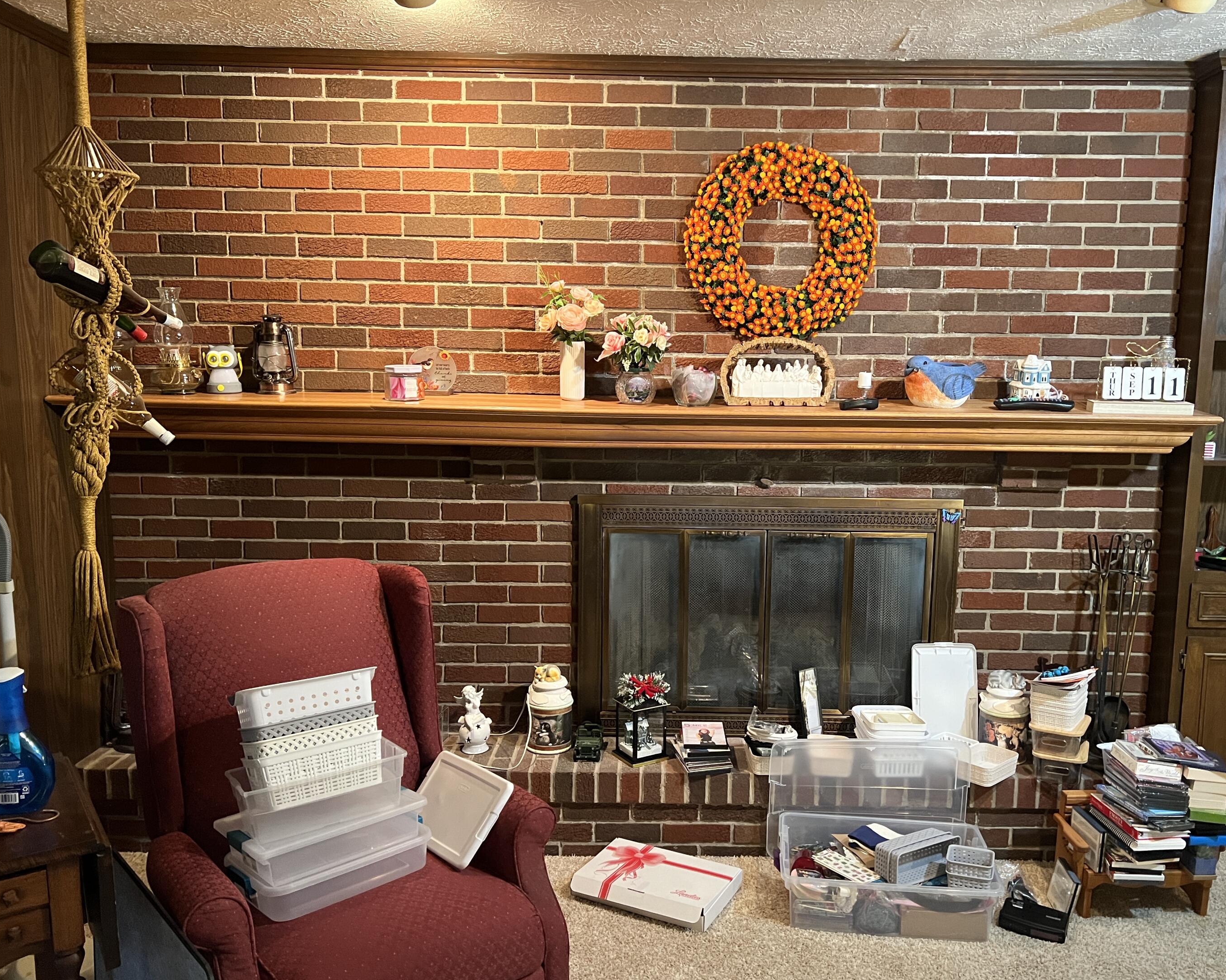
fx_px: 1016
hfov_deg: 62.1
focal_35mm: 28
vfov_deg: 51.5
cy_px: 494
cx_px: 670
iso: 500
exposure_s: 1/60
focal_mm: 5.7
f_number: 1.5
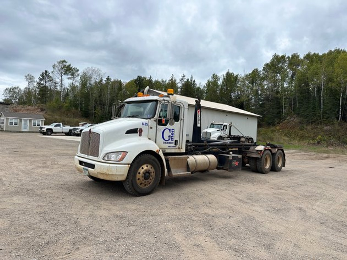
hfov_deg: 71.6
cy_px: 130
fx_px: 241
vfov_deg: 56.8
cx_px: 174
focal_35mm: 24
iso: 80
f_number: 1.78
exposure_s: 1/1812
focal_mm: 6.86
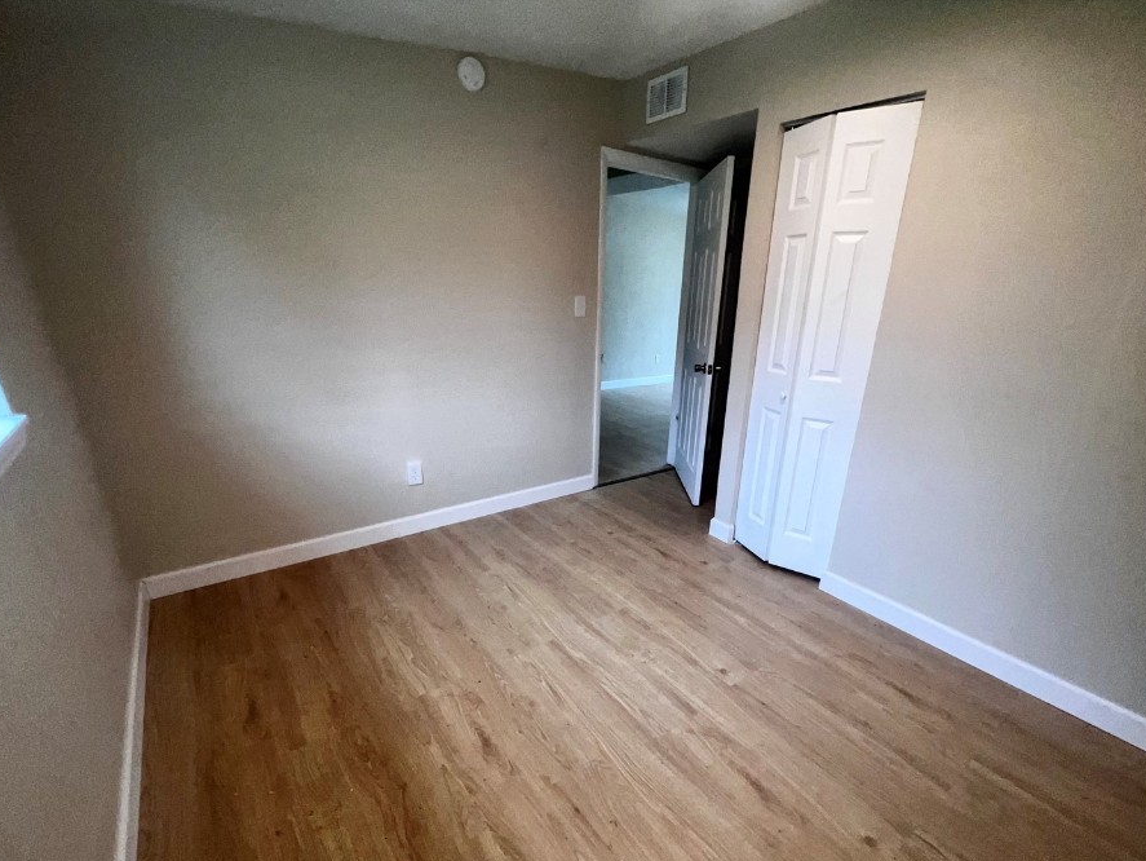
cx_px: 606
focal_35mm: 15
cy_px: 493
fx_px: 497
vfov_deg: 81.3
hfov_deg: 98.0
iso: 100
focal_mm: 1.57
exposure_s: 1/120
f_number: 1.8
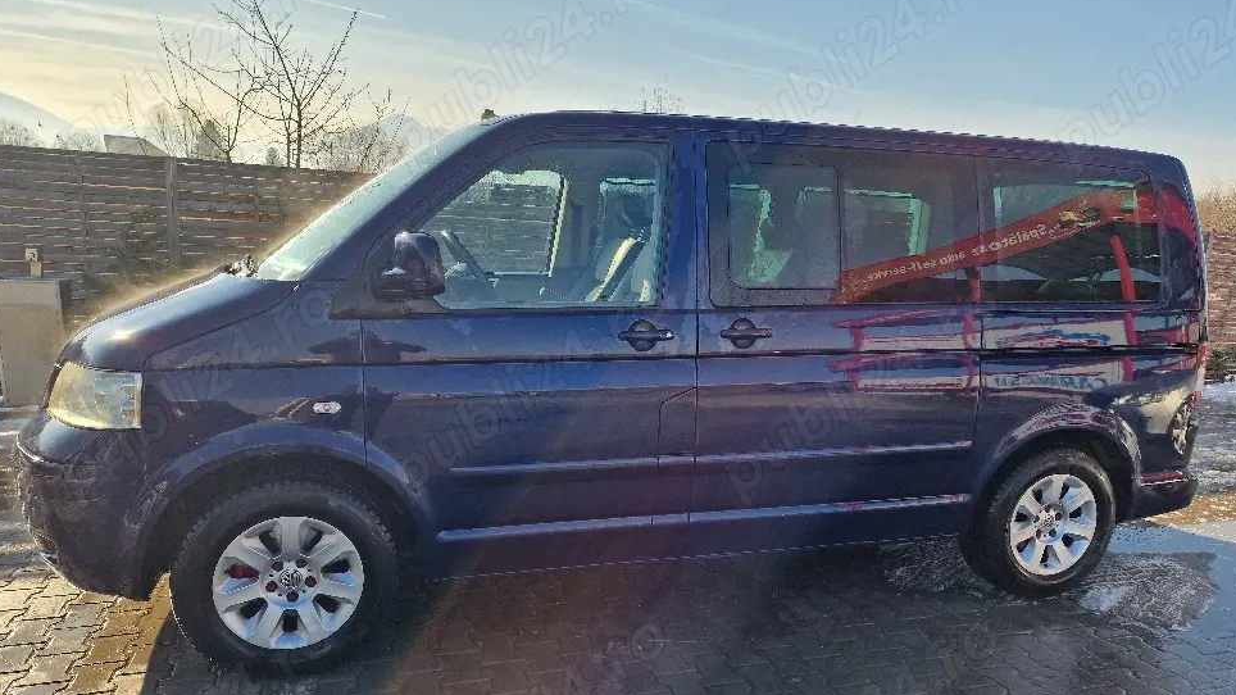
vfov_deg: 44.2
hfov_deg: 71.9
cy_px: 400
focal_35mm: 26
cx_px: 613
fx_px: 852
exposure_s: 1/769
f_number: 1.8
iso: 50
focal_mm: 6.4
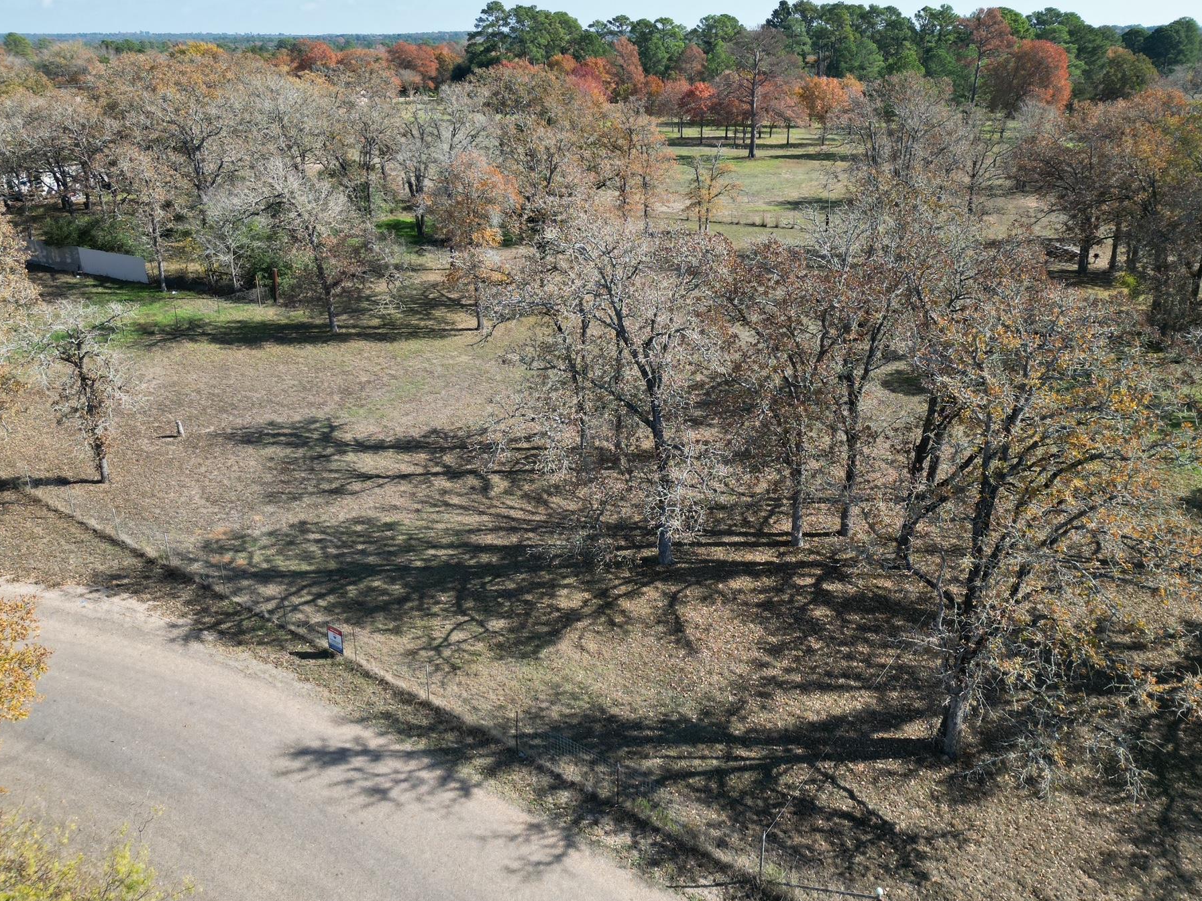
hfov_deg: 65.3
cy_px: 399
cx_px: 616
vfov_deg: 51.2
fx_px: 938
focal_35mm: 27
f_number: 1.7
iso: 200
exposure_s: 1/2000
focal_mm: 6.72
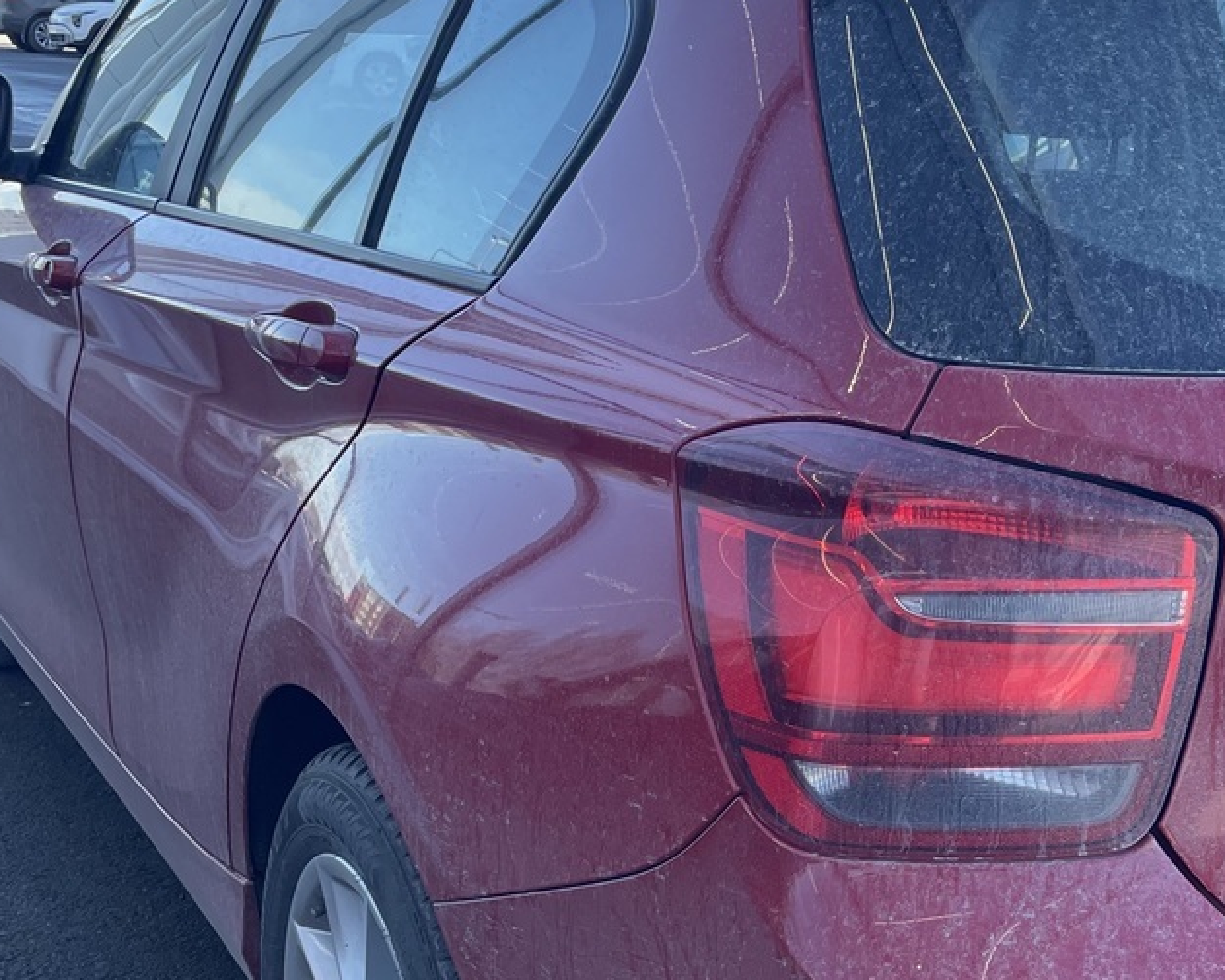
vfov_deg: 26.1
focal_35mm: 58
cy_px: 630
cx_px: 1091
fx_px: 2103
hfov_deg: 31.1
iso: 32
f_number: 1.6
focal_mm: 4.2
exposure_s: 1/310
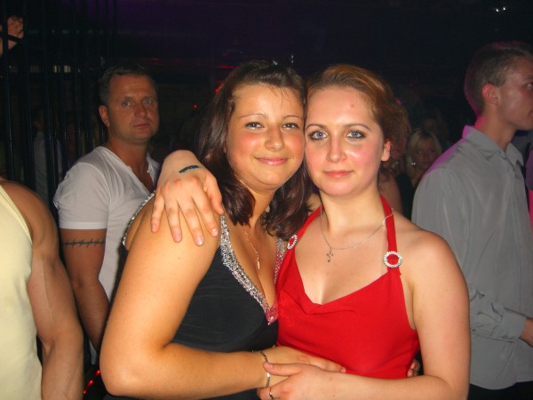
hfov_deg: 49.0
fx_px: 585
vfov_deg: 37.7
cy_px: 200
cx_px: 266
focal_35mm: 38
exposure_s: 1/60
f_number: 2.8
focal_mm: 7.9
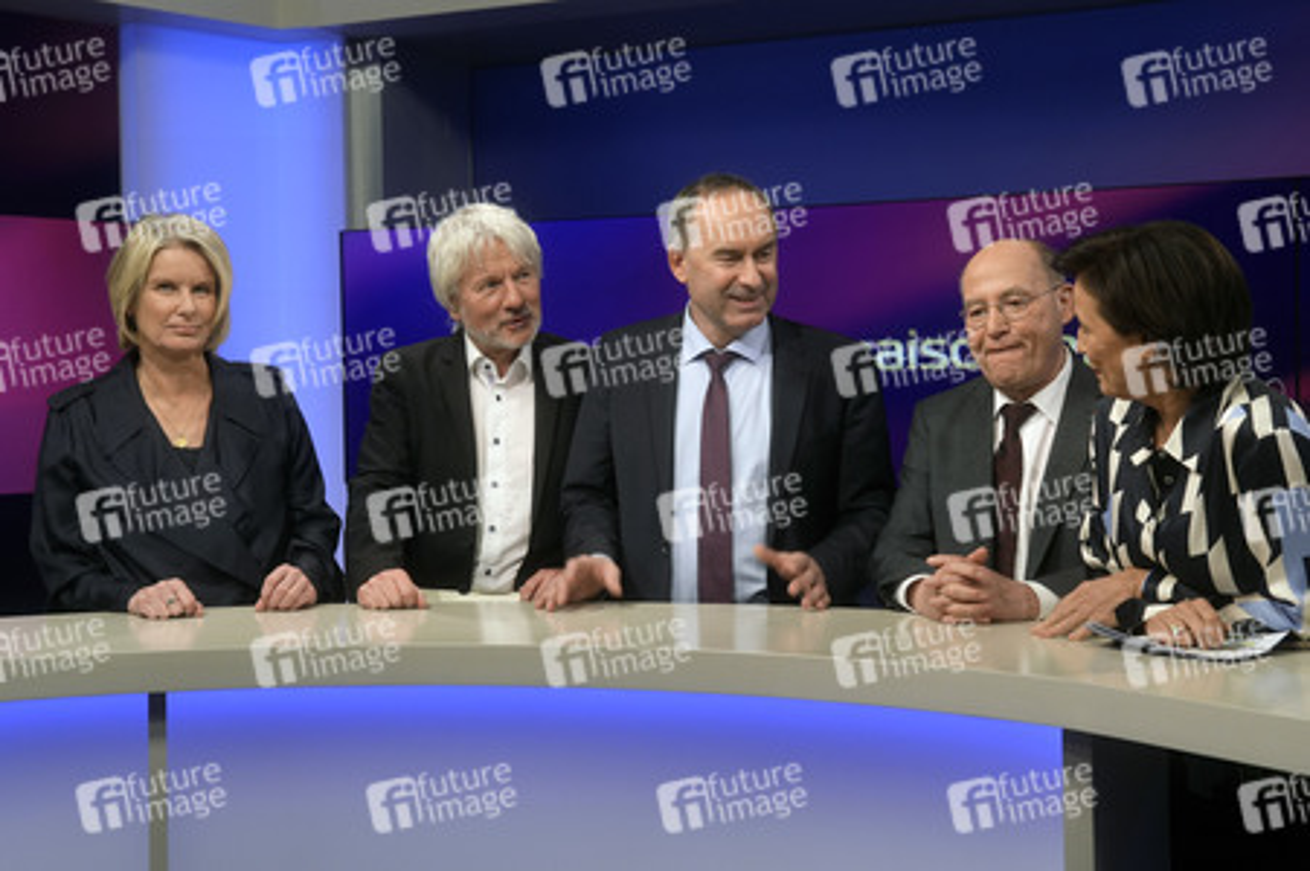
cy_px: 436
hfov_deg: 43.6
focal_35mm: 45
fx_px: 1636
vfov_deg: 29.8
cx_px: 655
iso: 640
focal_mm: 30
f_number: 3.5
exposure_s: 1/125
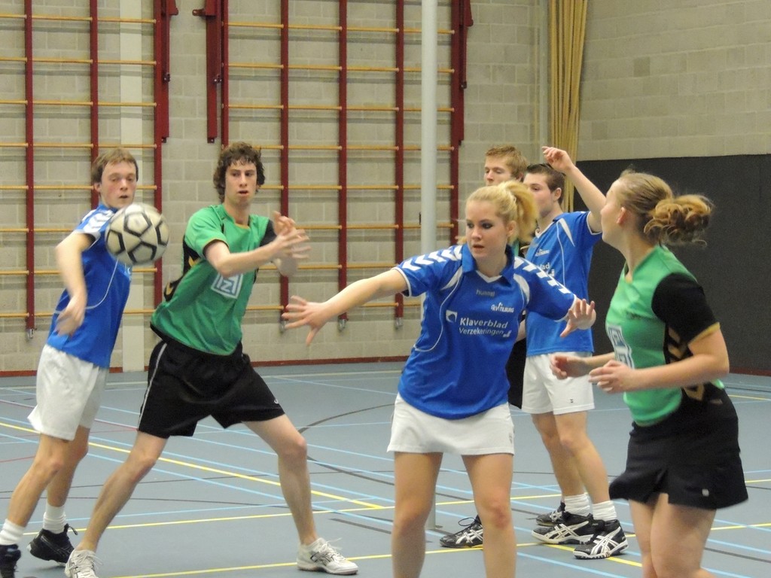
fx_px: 2339
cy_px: 289
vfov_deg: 14.1
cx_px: 386
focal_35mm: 105
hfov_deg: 18.7
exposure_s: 1/100
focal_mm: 18.7
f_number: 4.2
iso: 3200
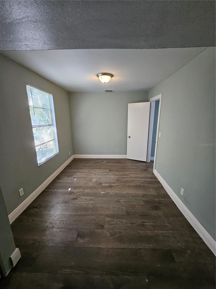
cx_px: 108
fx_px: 108
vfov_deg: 106.2
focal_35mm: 13
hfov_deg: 89.9
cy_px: 144
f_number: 2.2
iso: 250
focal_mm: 1.7
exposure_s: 1/60
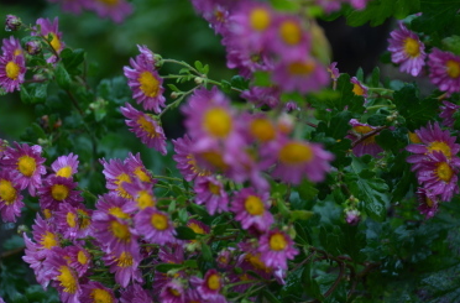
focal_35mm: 165
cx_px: 246
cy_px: 126
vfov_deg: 8.3
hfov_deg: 12.5
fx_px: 2096
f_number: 5.6
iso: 200
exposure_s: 1/60
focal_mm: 85
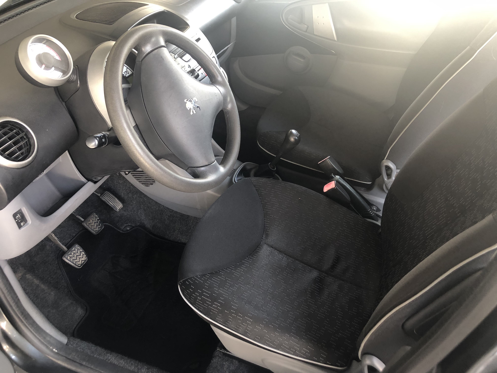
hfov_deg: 63.4
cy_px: 186
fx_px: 402
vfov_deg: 49.7
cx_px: 248
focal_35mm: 28
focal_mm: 3.99
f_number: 1.8
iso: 40
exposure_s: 1/17
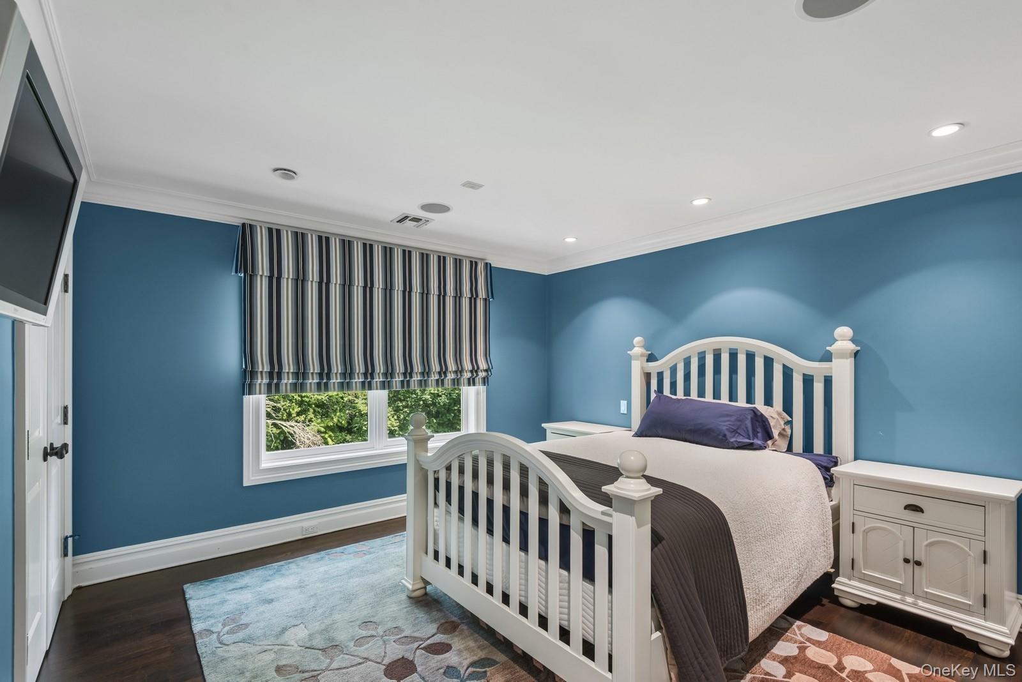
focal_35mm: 16
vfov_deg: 73.8
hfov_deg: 96.7
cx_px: 511
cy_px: 341
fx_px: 454
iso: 200
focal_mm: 16
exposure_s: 1/8
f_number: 9
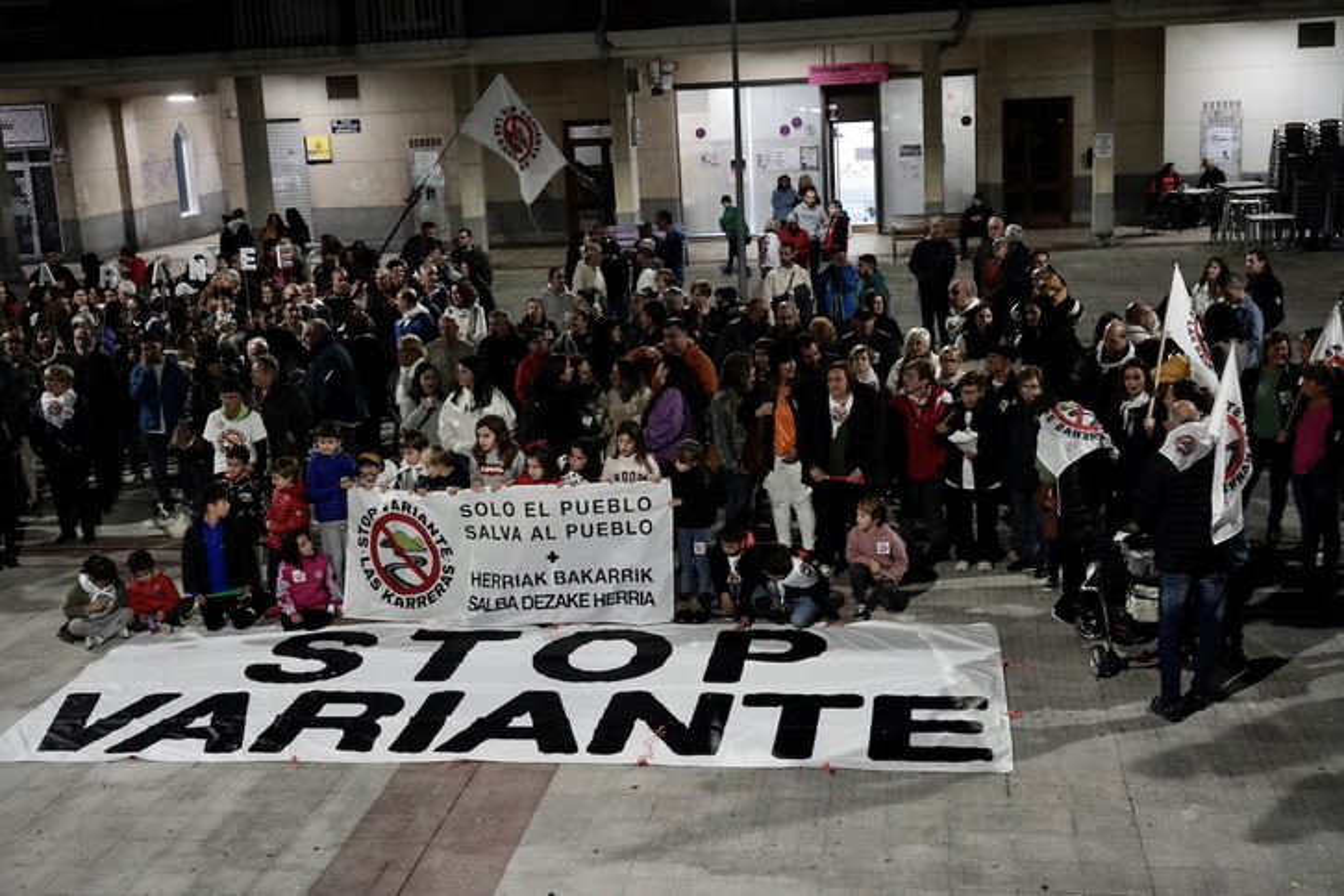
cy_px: 448
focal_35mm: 44
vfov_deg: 30.5
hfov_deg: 44.5
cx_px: 672
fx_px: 1643
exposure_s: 1/125
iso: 6400
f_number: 4.5
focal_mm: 44
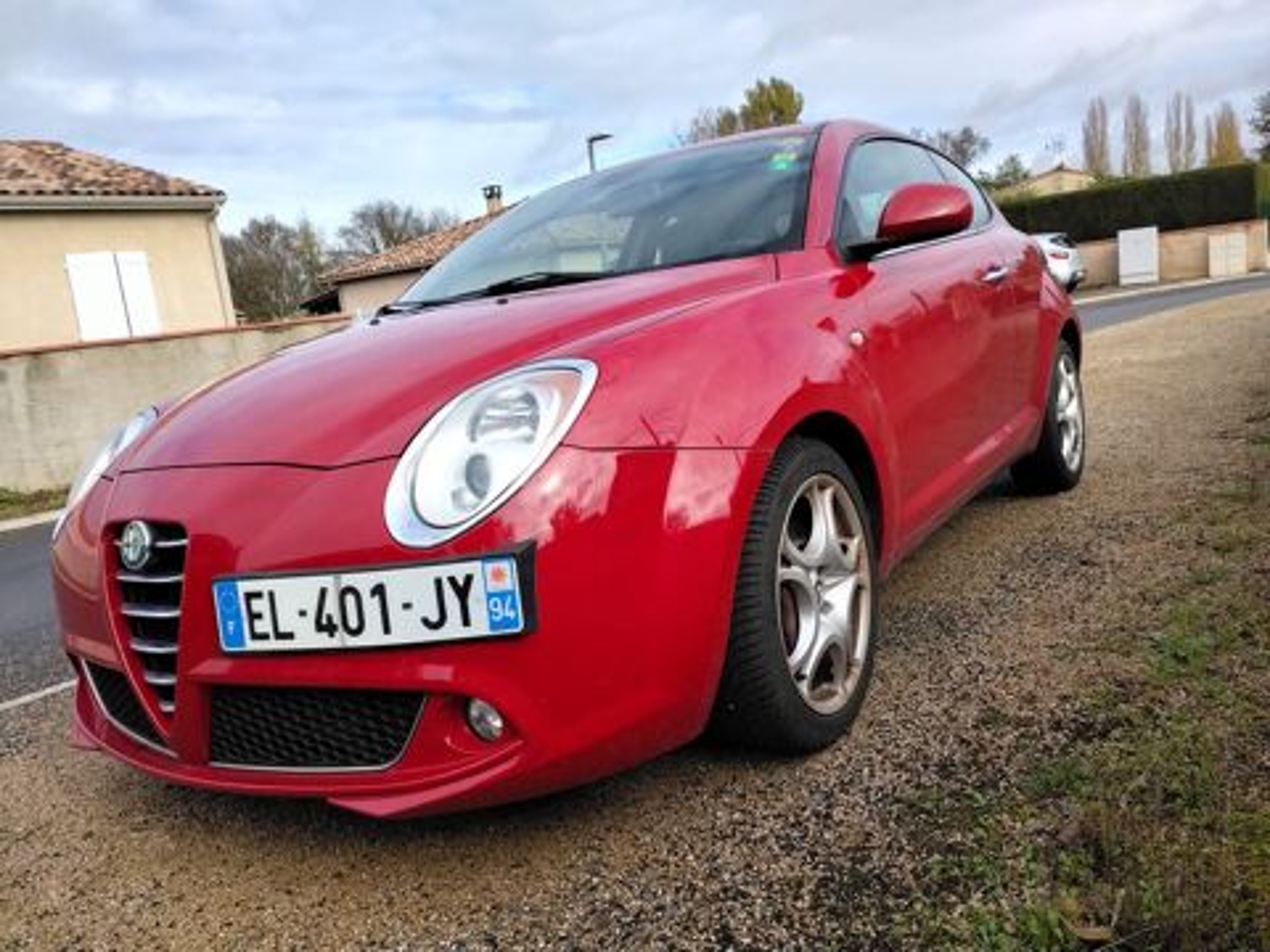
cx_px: 635
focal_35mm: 27
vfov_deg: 51.4
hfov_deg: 65.3
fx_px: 991
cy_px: 476
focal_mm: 4.05
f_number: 1.8
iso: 100
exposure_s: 1/381
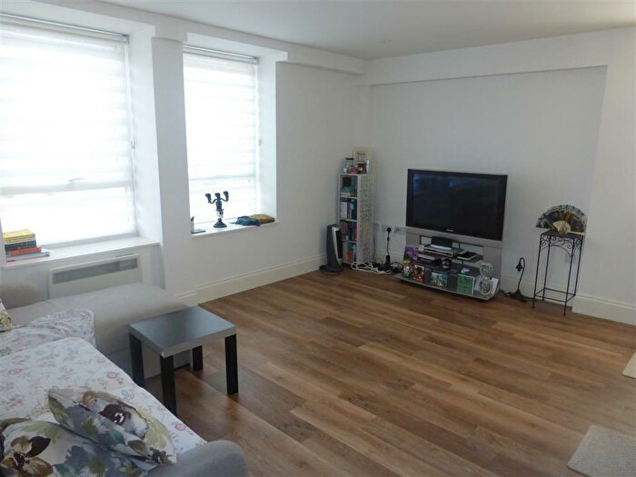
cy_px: 238
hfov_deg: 71.6
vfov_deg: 56.8
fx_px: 441
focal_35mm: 24
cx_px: 318
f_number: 3.3
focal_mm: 4.3
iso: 250
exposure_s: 1/60
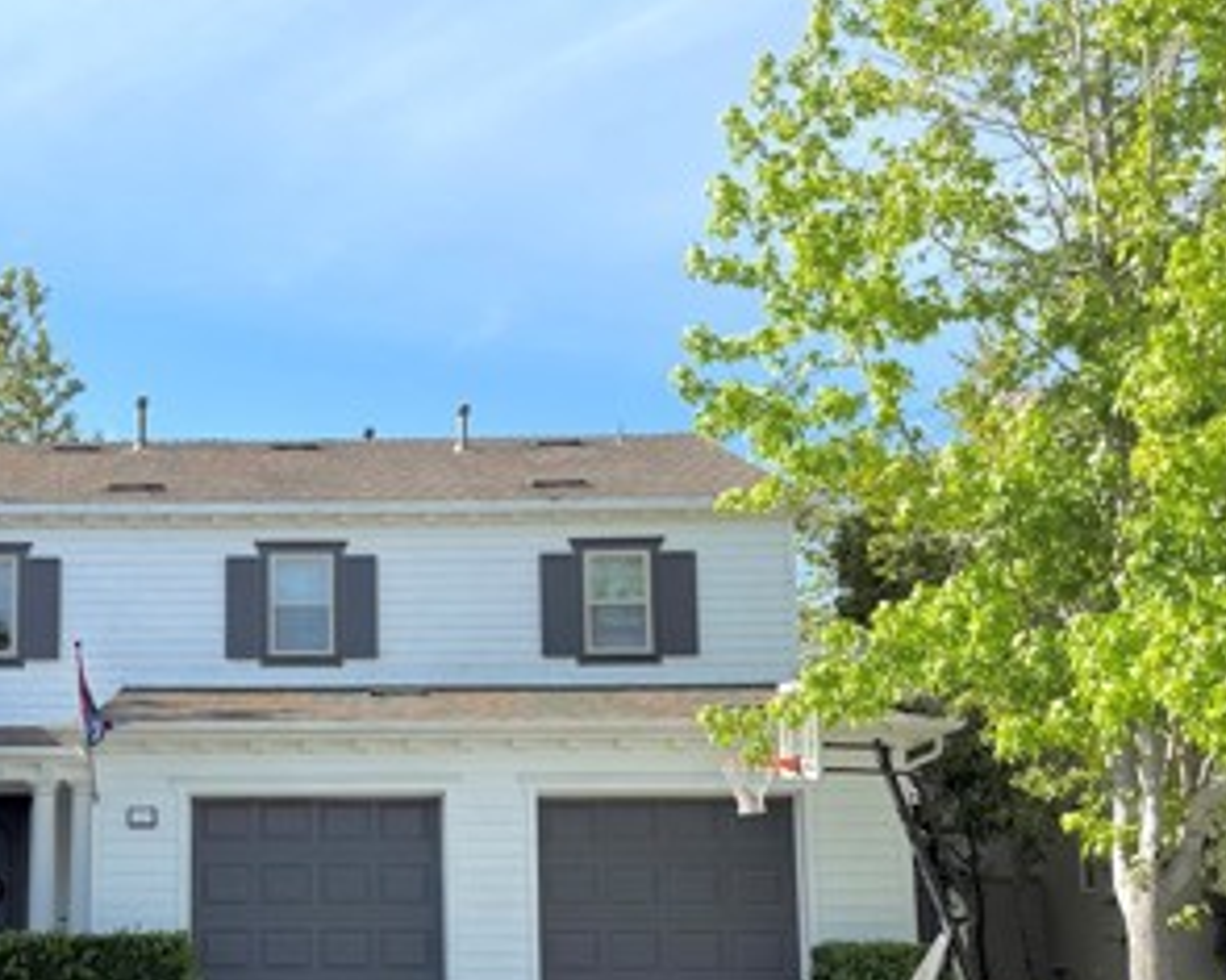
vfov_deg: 29.3
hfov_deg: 35.5
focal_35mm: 51
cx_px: 246
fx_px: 1850
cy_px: 696
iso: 80
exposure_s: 1/3021
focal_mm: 6.76
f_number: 1.78
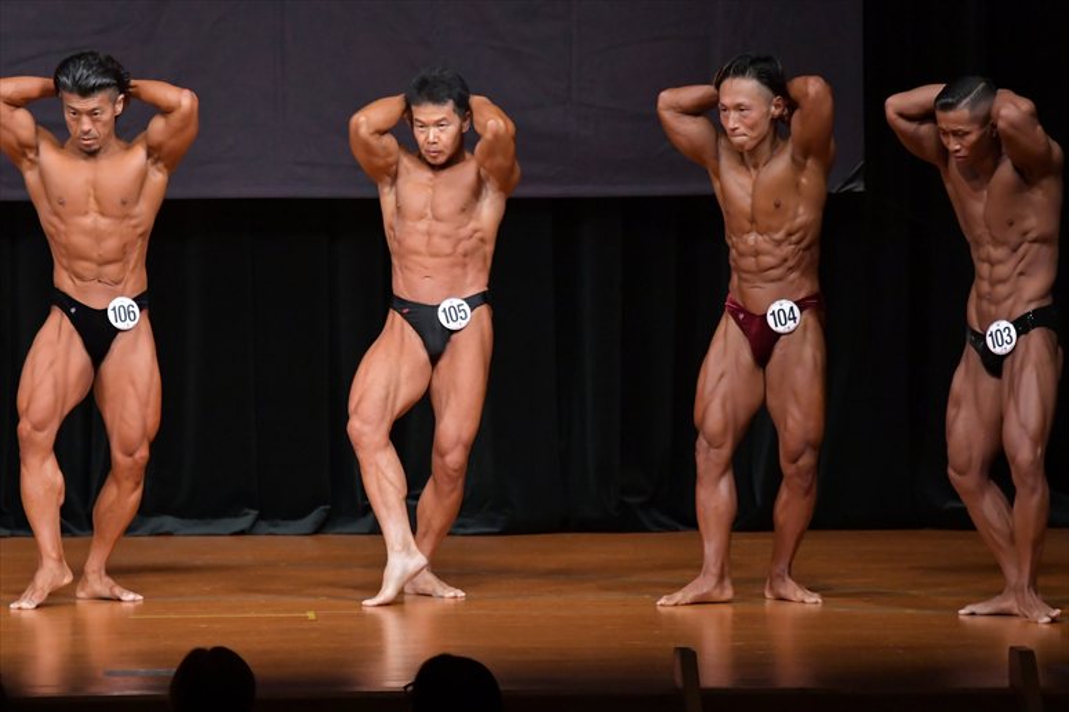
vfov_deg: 5.1
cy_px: 356
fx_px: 8014
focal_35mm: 270
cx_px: 534
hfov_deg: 7.6
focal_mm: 180
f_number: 5.6
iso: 5000
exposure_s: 1/400
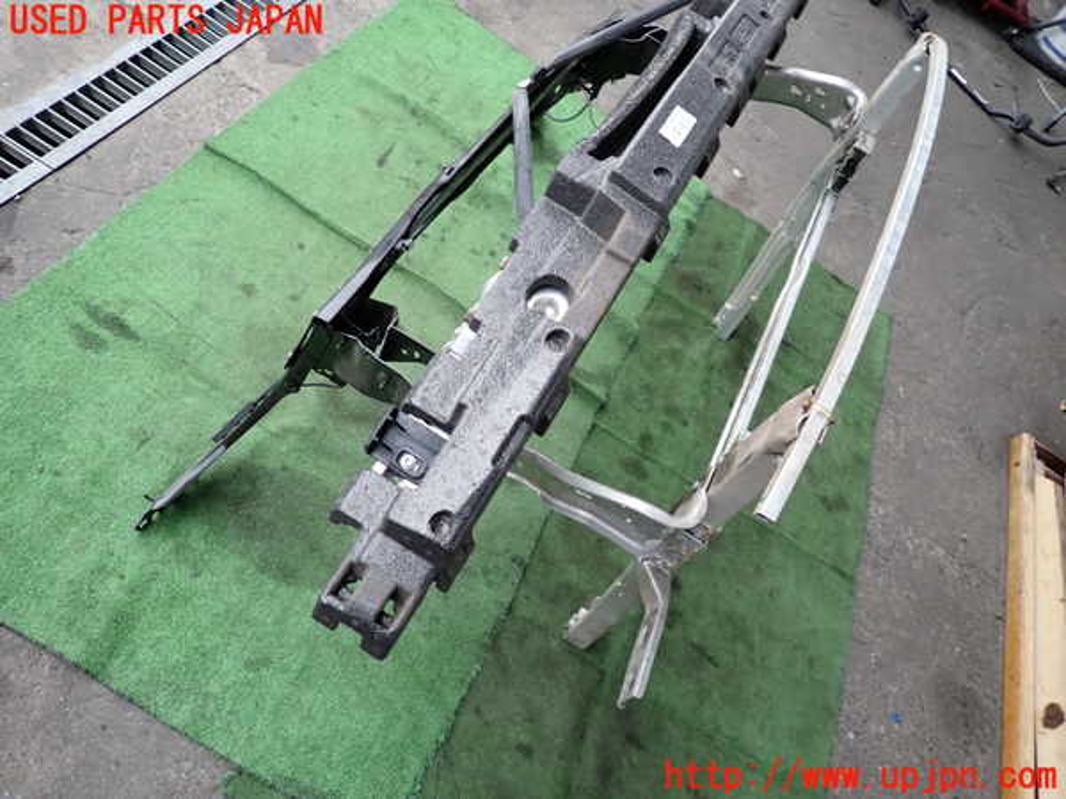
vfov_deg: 54.9
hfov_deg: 69.4
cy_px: 400
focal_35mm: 25
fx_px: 770
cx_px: 533
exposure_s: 1/125
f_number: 2
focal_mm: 4.5
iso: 100
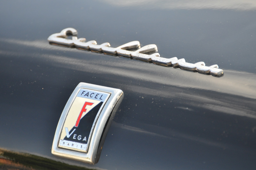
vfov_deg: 4.0
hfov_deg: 6.0
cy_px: 85
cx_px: 128
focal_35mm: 345
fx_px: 2451
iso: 800
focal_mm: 230
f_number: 5.3
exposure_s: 1/800
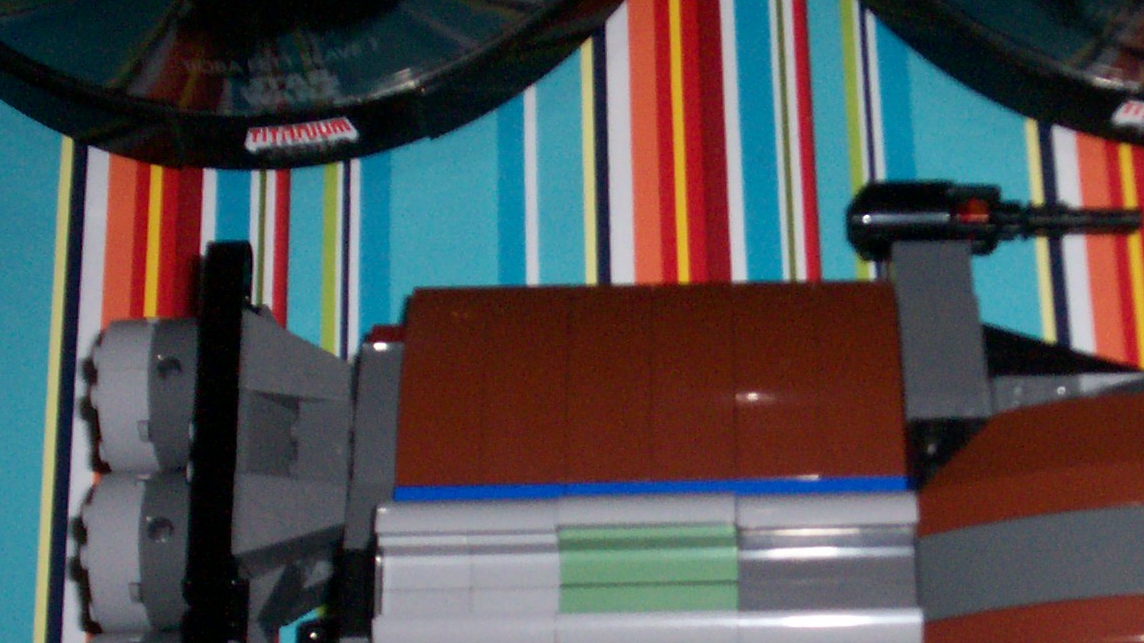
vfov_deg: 15.2
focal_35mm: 79
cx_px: 761
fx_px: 2396
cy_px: 521
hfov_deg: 26.7
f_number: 4.5
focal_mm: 5.9
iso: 140
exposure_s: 1/64
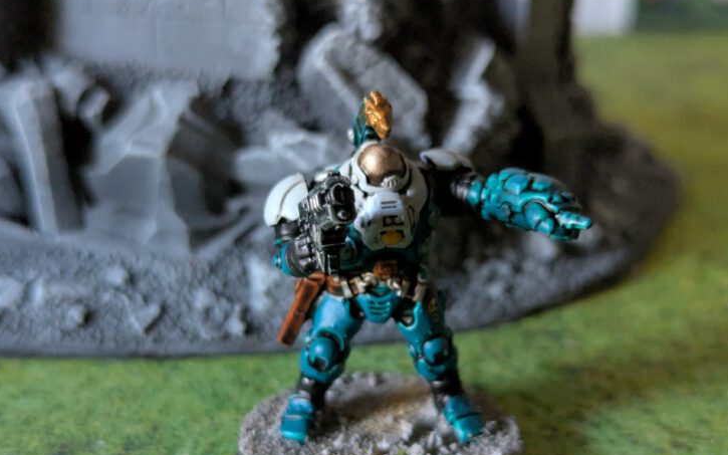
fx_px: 1071
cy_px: 261
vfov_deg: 24.0
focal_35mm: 54
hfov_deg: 37.5
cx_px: 366
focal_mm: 6.81
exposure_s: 1/52
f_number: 1.85
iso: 774
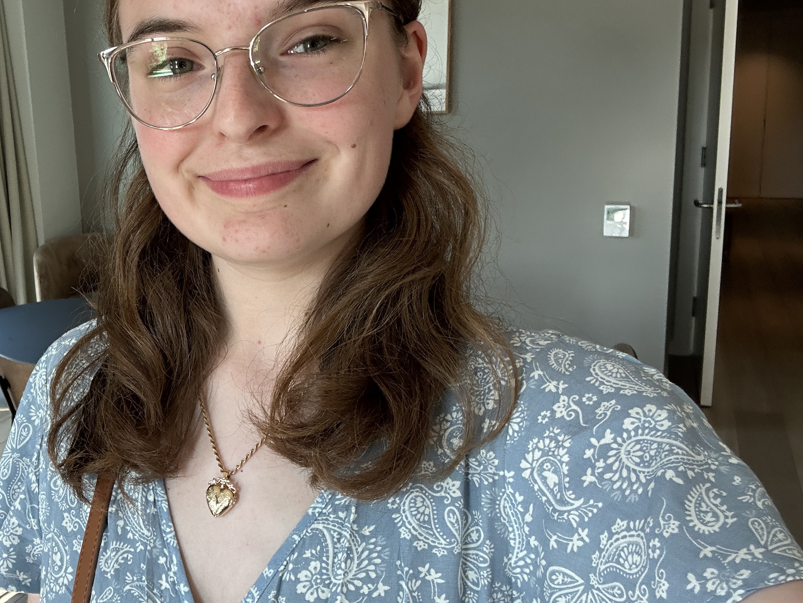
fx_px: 835
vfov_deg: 39.6
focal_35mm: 36
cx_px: 189
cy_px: 270
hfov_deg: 49.1
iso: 64
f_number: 1.9
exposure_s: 1/121
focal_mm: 2.69
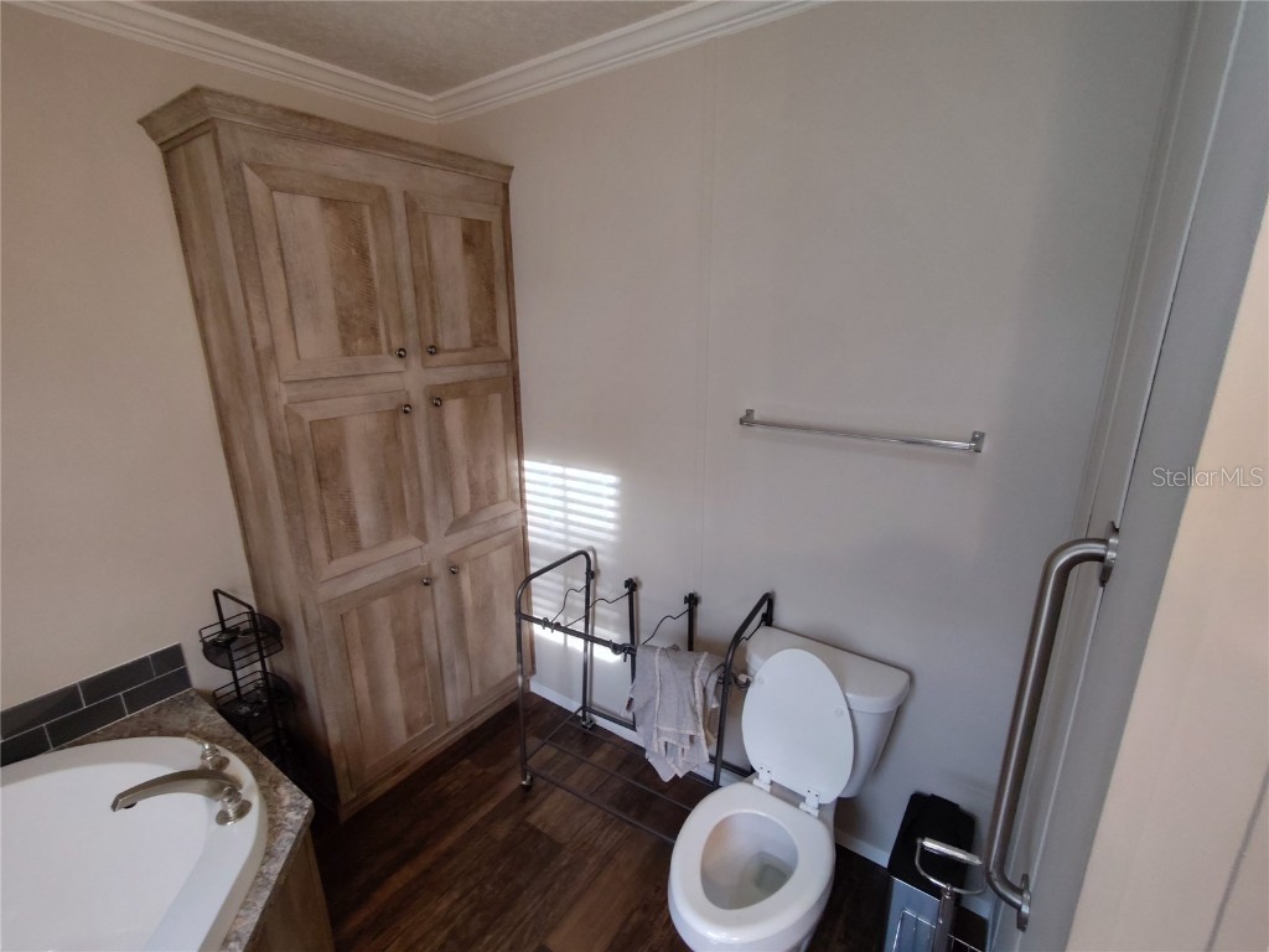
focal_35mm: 16
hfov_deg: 94.5
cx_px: 634
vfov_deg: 78.1
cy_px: 476
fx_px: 587
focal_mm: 1.66
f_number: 2.2
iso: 463
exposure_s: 1/30
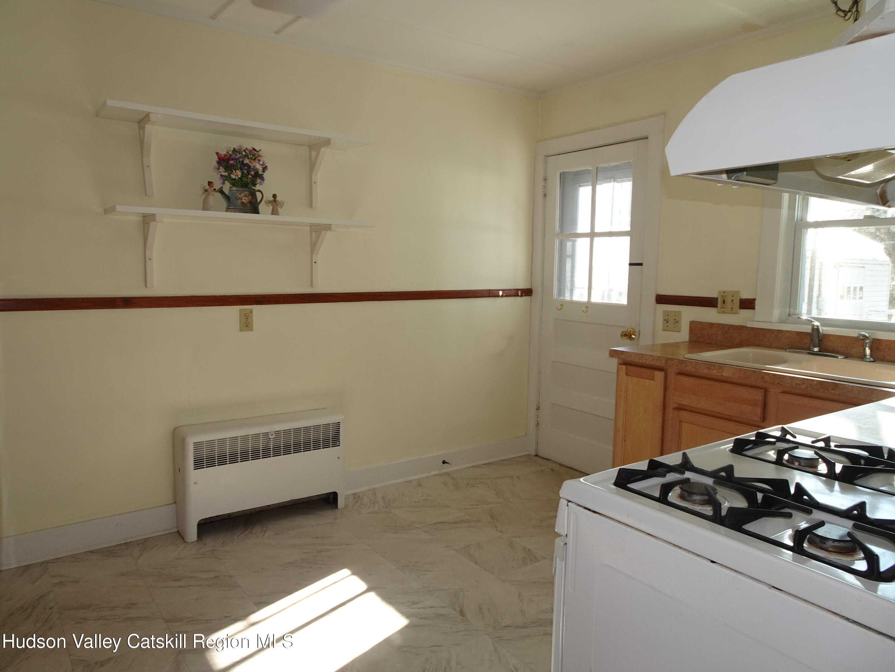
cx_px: 448
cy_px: 336
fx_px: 621
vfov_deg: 56.8
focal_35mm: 24
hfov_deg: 71.6
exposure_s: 1/50
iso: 80
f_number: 3.5
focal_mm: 4.25
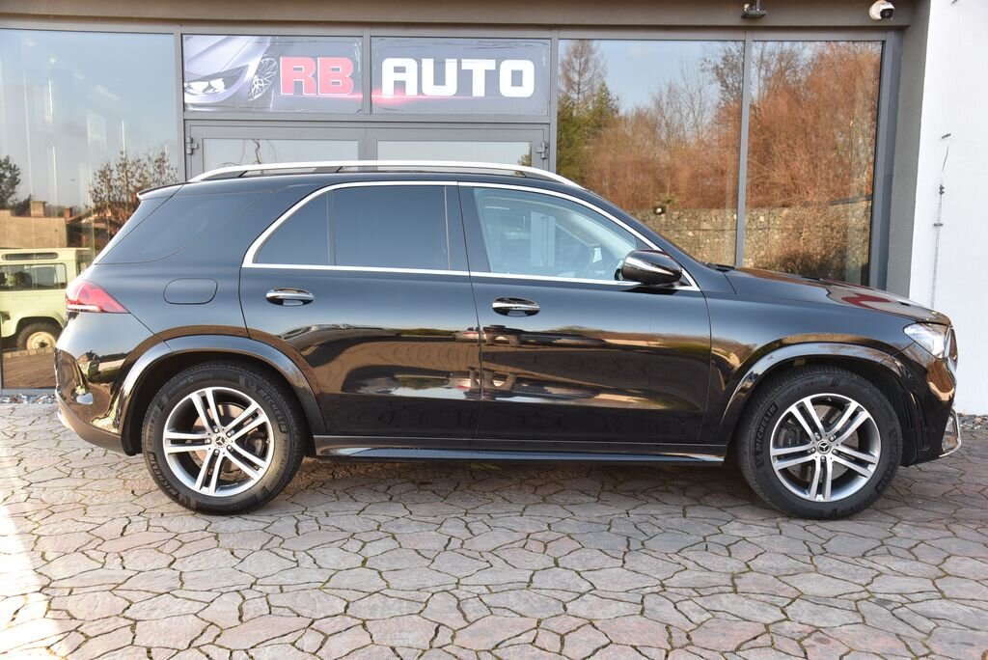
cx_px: 494
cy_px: 330
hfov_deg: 58.7
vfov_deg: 41.2
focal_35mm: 32
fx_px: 879
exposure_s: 1/100
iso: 500
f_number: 5
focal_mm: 32
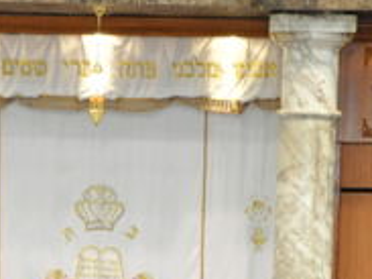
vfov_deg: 5.6
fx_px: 2814
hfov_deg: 7.6
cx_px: 81
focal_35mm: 262
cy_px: 400
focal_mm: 52
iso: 800
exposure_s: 1/13
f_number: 5
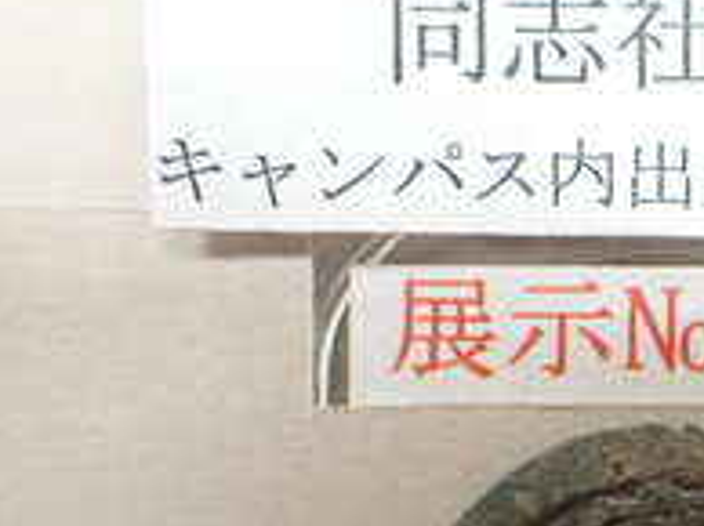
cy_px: 493
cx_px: 660
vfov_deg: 22.9
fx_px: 1259
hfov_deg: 29.7
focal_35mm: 62
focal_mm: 5.4
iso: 800
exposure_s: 1/60
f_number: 2.3
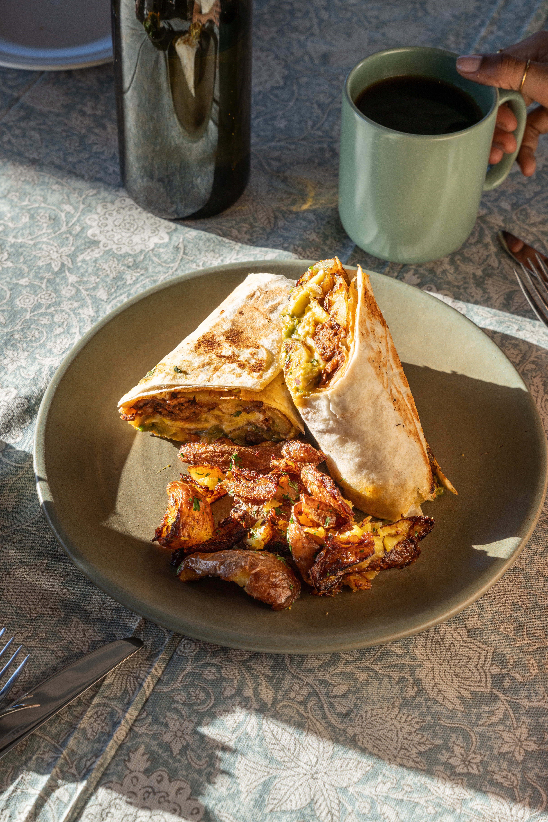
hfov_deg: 19.5
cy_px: 411
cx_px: 274
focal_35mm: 70
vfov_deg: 28.8
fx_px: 1598
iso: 100
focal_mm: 70
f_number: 10
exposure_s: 1/100
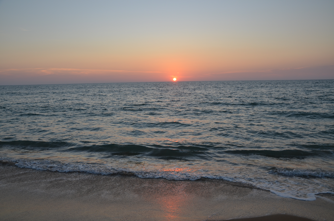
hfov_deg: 59.6
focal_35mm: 32
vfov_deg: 41.5
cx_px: 167
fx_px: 292
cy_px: 110
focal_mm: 21
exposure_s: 1/200
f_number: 7.1
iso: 200
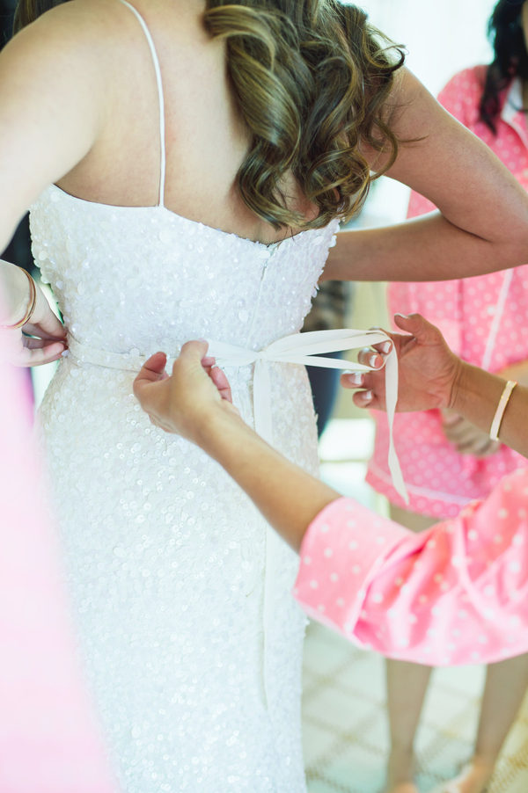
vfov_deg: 39.6
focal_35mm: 50
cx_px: 264
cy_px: 396
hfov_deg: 27.0
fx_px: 1102
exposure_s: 1/250
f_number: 2.5
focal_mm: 50
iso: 400
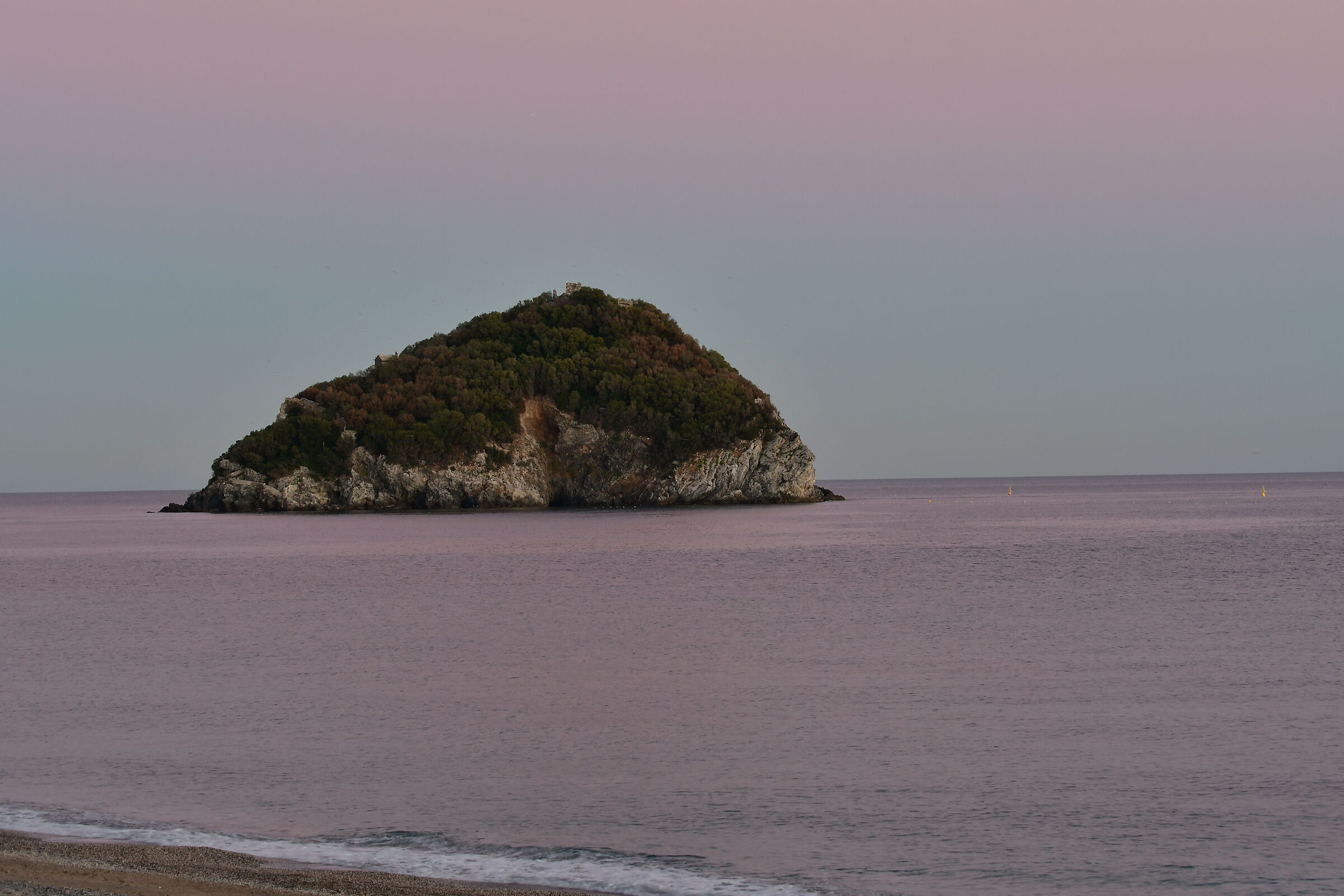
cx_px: 672
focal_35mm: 105
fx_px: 3920
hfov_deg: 19.5
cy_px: 448
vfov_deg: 13.0
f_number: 7.1
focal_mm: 70
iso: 100
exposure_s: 1/6
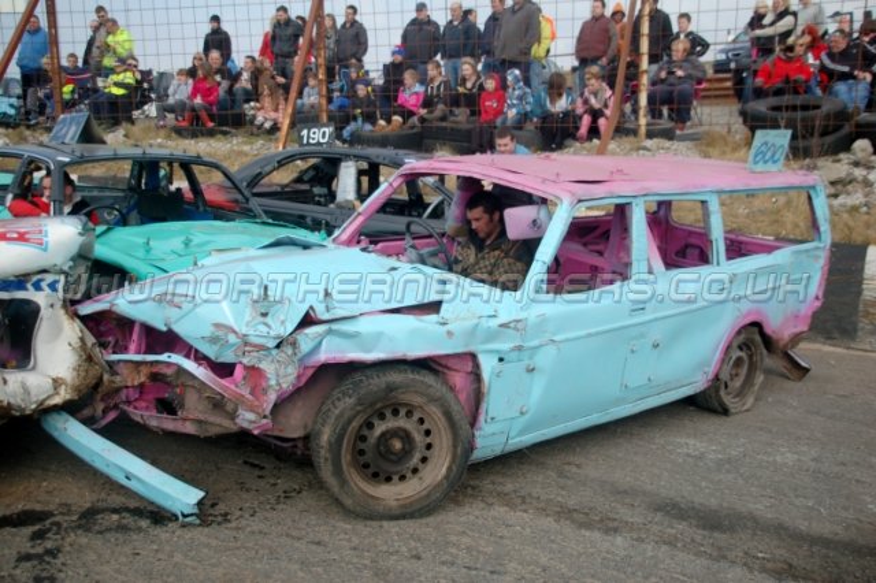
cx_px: 438
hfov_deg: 49.6
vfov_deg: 34.2
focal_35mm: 39
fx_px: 948
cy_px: 292
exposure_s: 1/800
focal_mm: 26
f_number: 4.2
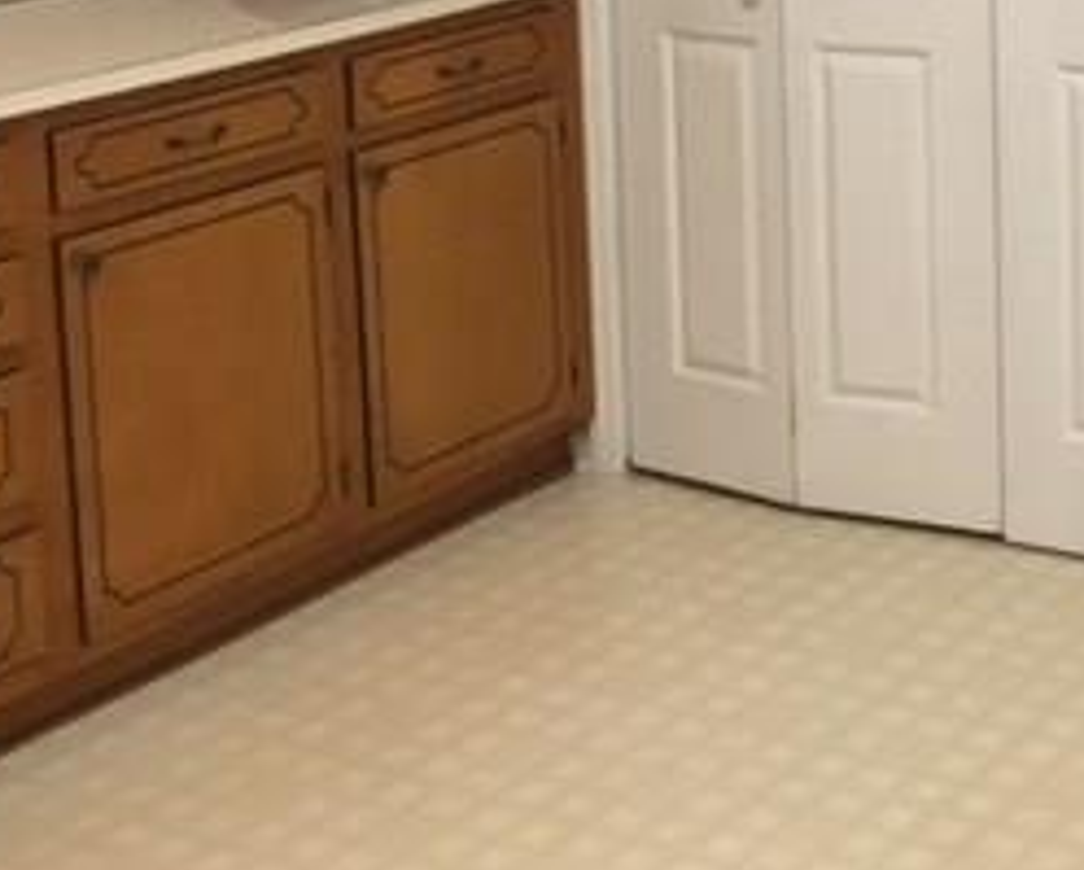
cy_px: -87
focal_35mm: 73
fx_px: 2345
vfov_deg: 20.1
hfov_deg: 24.9
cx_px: 1058
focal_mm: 4.15
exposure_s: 1/30
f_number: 2.2
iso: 200
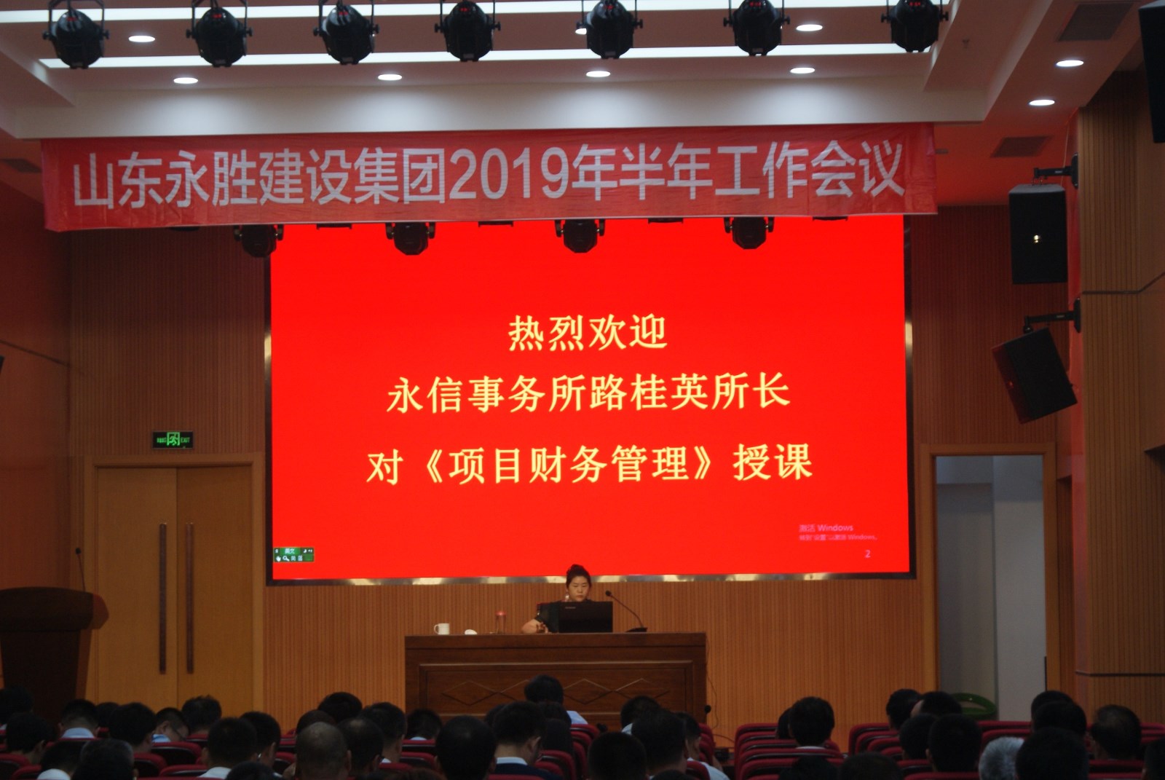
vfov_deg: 13.1
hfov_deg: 19.4
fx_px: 3402
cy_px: 390
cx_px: 582
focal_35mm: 105
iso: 400
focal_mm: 70
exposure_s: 1/80
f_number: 5.6
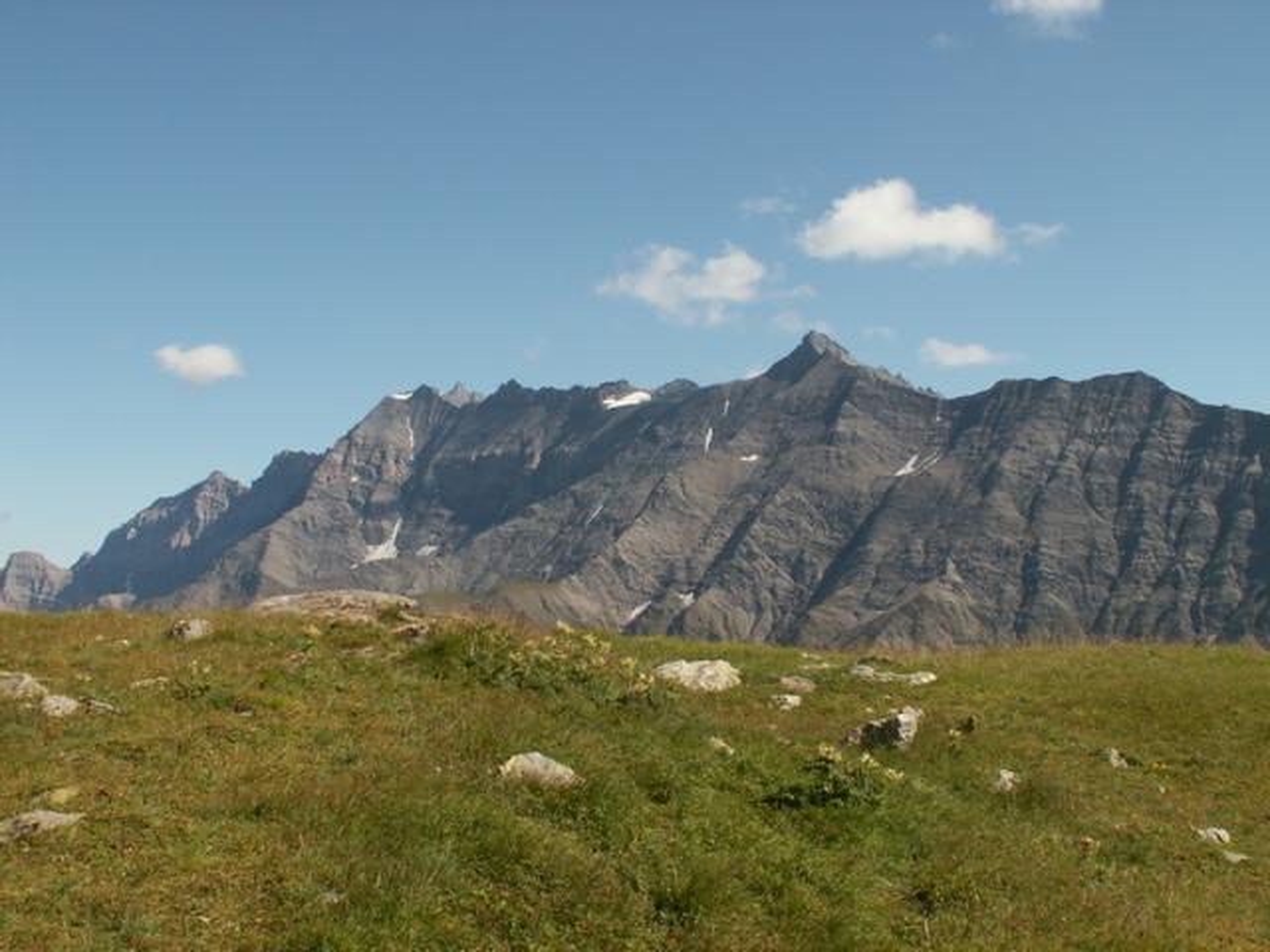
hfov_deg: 44.8
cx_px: 635
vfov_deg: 34.3
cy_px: 476
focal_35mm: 42
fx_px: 1541
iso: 50
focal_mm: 6.98
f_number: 6.3
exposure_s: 1/200
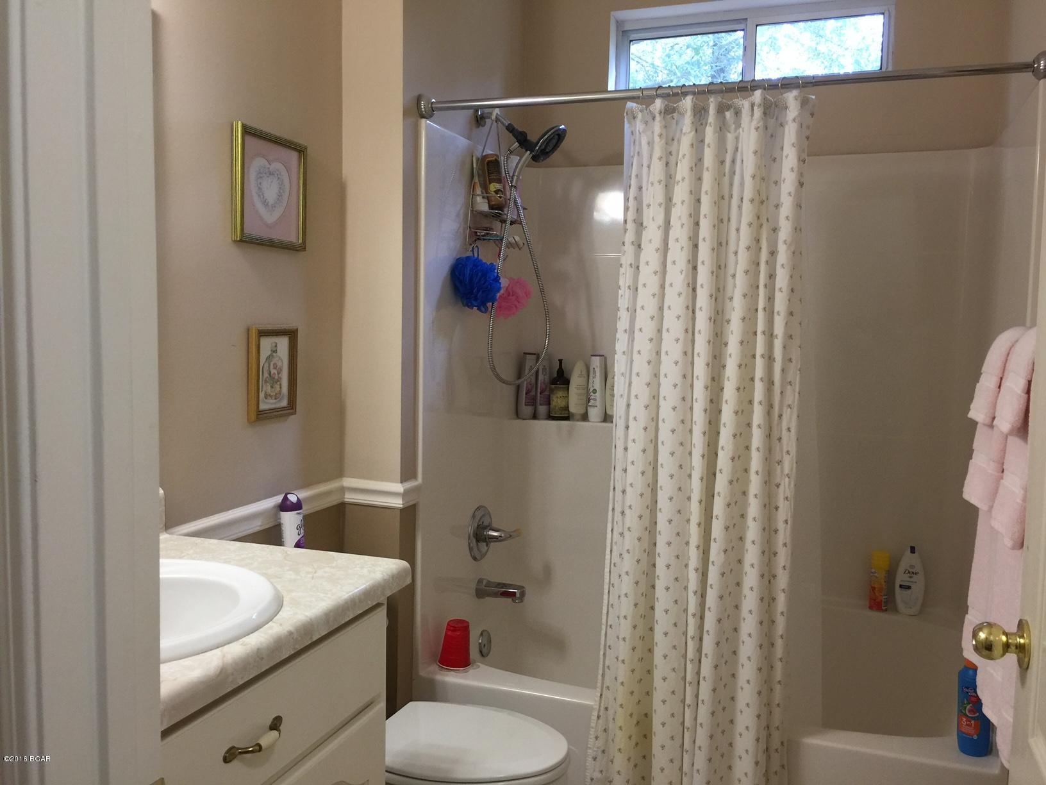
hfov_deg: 61.7
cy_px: 392
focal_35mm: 29
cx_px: 523
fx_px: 876
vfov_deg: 48.2
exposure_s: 1/15
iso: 50
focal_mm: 4.15
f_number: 2.2
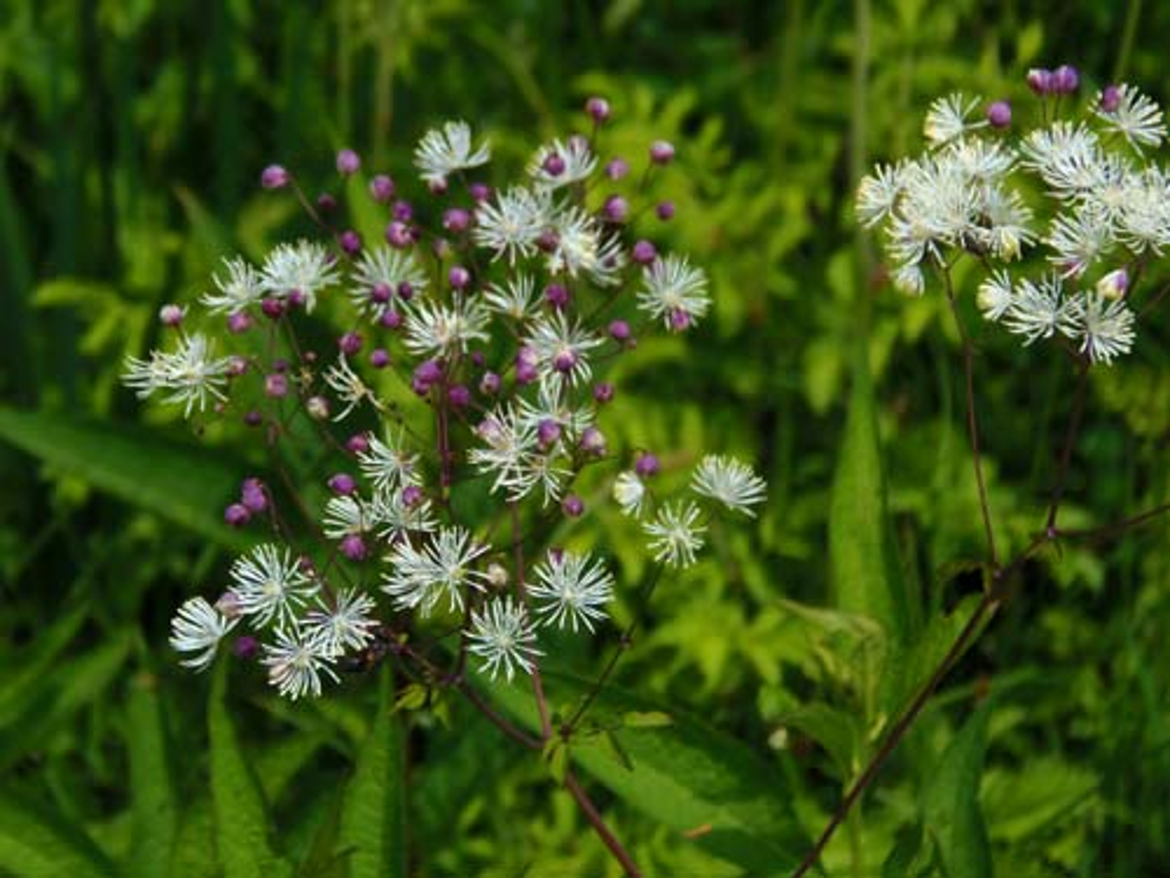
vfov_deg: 10.9
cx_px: 585
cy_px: 439
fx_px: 4597
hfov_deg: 14.5
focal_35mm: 136
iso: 64
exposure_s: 1/800
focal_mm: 25.2
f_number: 4.7
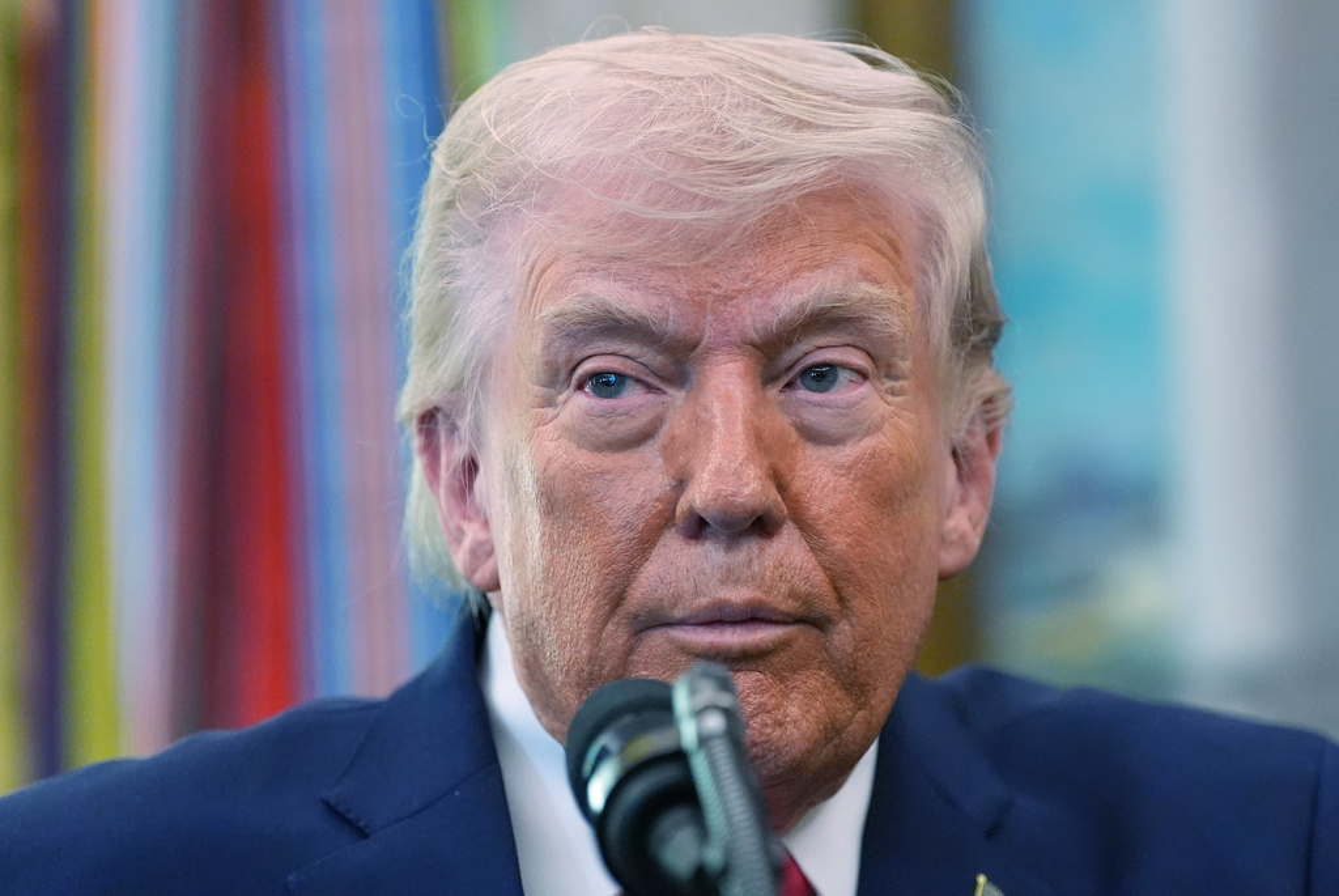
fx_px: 8824
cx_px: 670
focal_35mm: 237
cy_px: 448
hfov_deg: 8.7
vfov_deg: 5.8
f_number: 2.8
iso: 4000
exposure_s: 1/400
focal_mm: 158
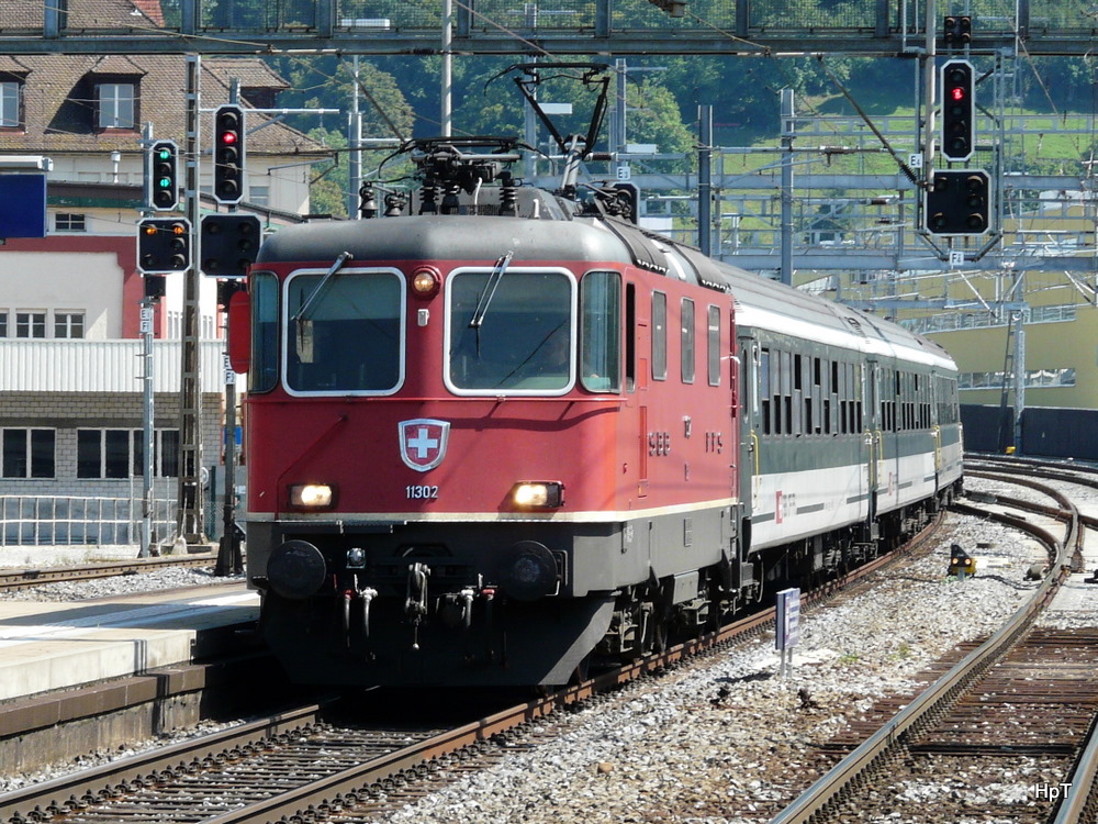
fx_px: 4377
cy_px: 412
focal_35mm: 138
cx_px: 549
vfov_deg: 10.7
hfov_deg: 14.3
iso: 100
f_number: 5.6
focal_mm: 22.6
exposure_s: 1/200
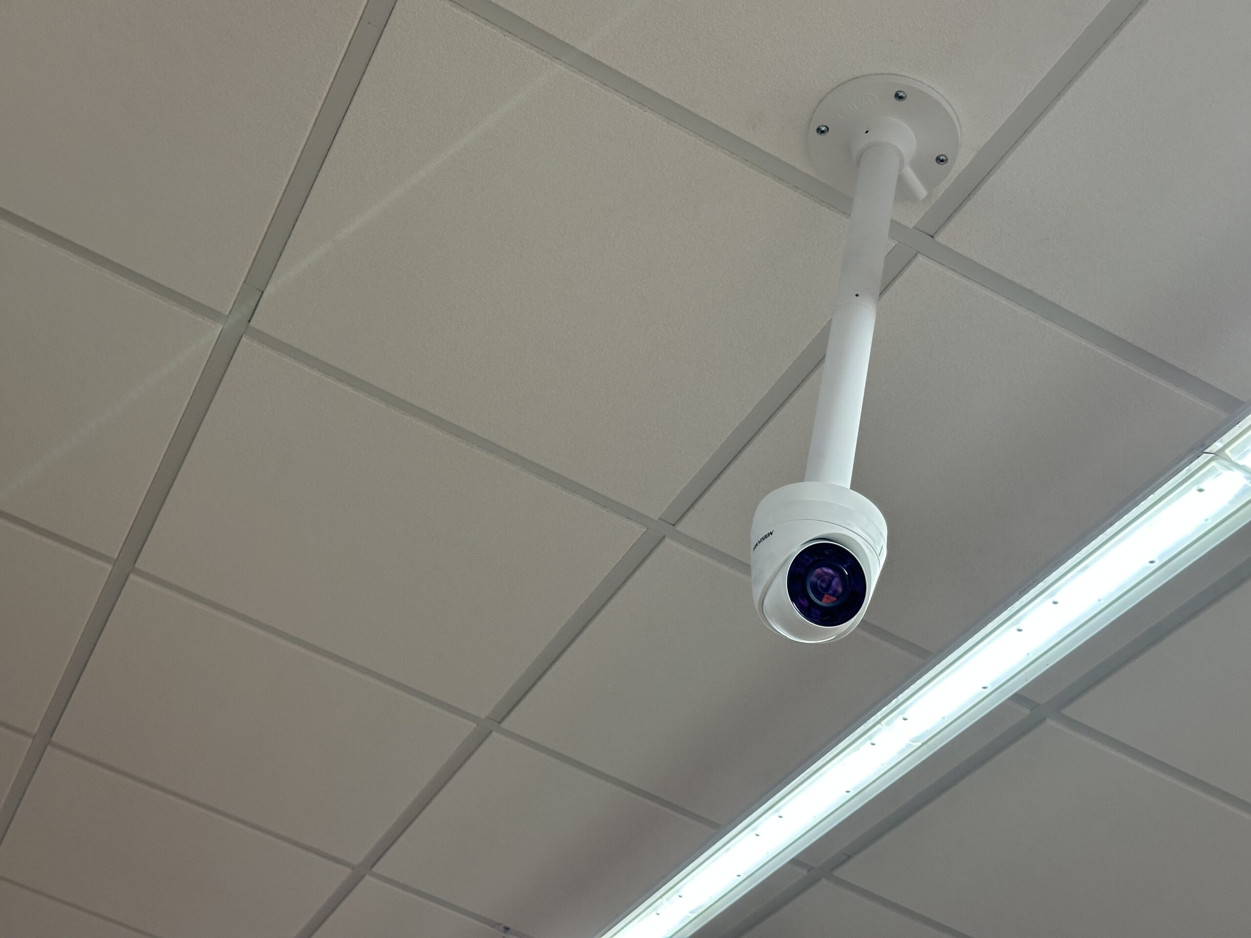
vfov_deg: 30.3
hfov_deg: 39.7
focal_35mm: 48
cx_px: 626
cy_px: 469
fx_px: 1735
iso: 80
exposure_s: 1/100
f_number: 1.78
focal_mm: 6.86
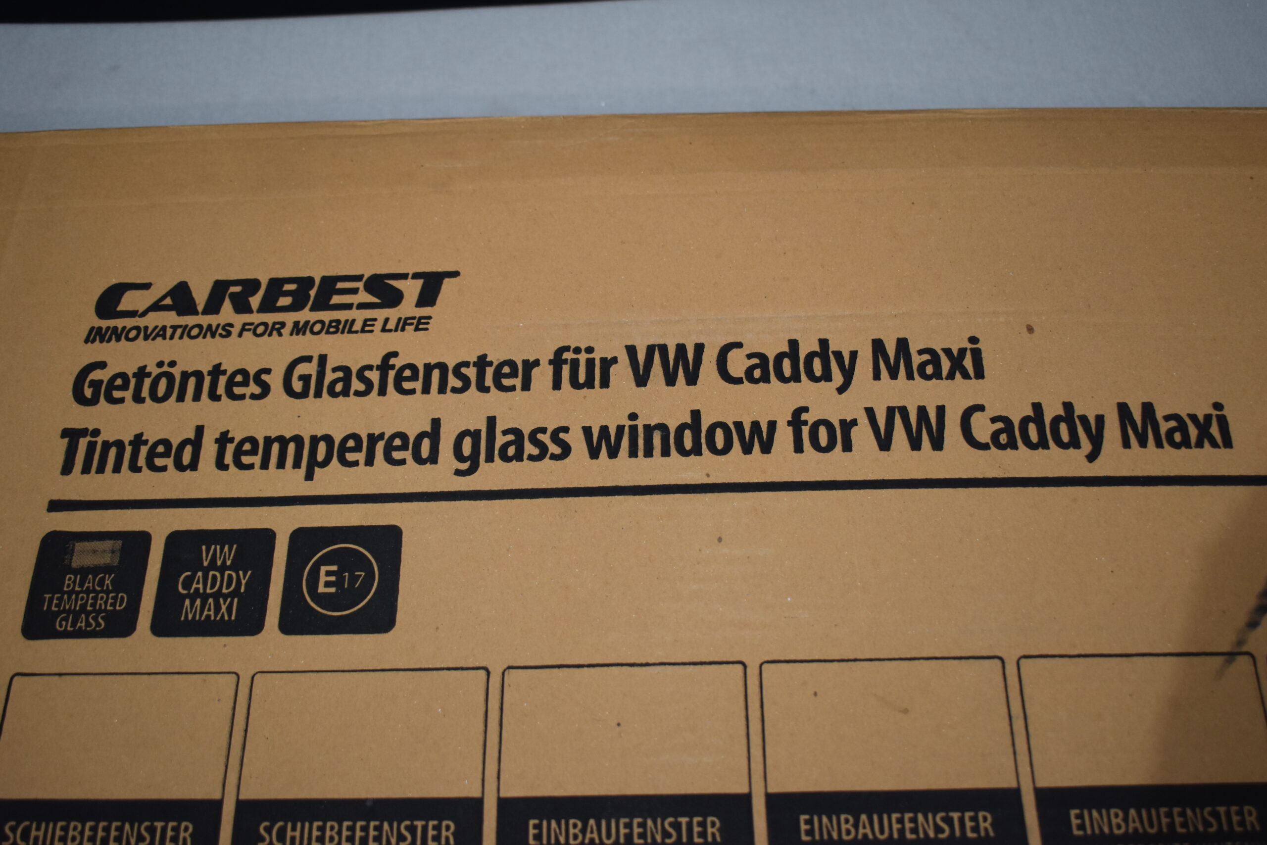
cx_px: 634
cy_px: 422
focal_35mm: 39
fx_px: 1373
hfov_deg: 49.6
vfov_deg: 34.2
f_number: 4
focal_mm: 26
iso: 640
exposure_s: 1/250
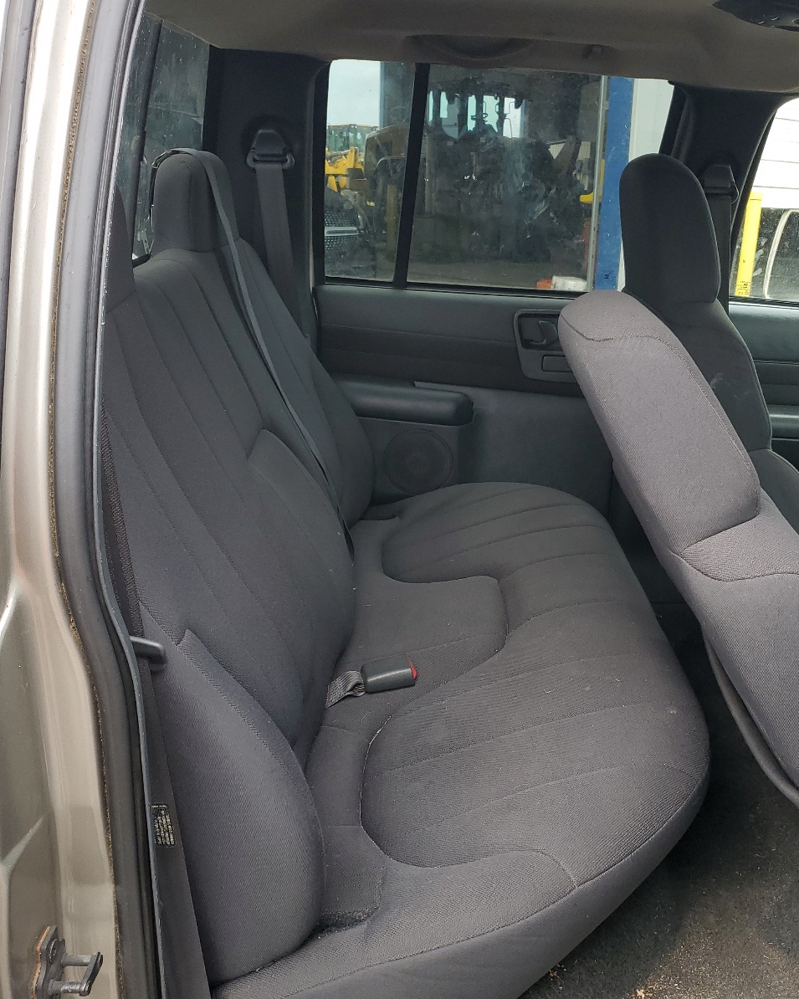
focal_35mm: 34
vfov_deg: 52.8
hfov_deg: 43.2
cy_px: 500
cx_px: 458
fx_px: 1005
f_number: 1.5
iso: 50
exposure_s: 1/227
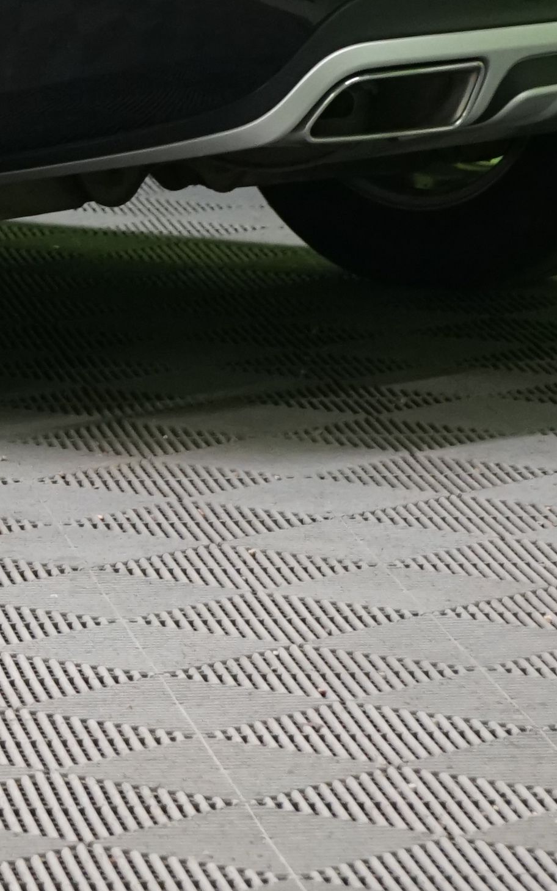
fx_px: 6411
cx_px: -533
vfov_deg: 7.9
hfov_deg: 4.9
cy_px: -210
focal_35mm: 264
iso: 1600
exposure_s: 1/50
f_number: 5.6
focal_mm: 63
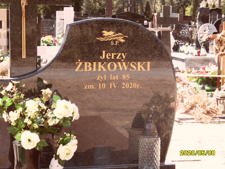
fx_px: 520
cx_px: 112
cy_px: 84
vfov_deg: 18.4
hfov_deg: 24.4
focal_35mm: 80
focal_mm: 13.2
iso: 80
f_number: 4.2
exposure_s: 1/125
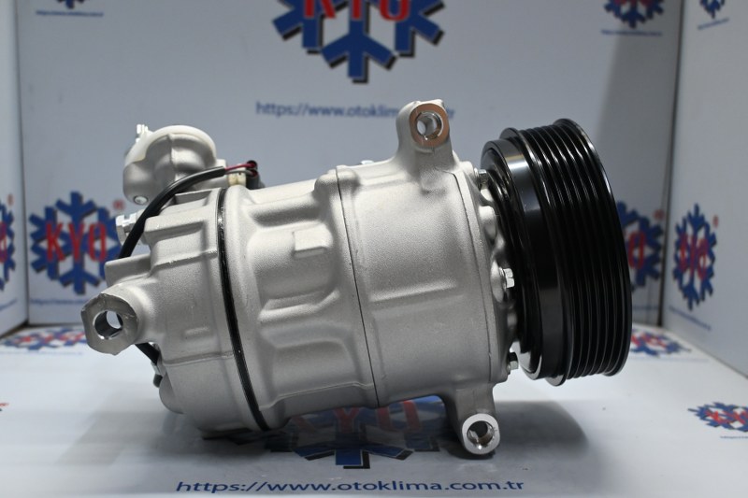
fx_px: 779
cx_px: 374
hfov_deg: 51.3
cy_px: 249
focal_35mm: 38
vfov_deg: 35.5
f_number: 4.2
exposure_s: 1/125
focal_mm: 25
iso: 1100
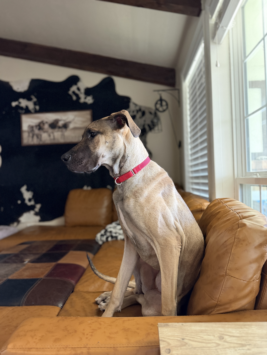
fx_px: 247
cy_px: 178
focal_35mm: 24
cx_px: 134
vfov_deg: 71.6
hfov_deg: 56.8
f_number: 1.78
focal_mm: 6.76
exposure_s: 1/60
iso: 640
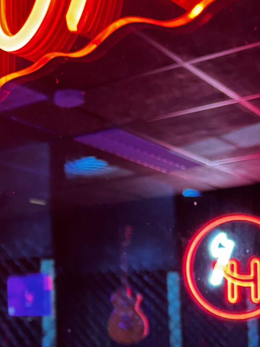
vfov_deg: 28.2
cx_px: -35
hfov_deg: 20.5
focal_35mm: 68
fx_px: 681
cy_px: 259
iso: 400
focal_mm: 5.96
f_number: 1.6
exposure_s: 1/33
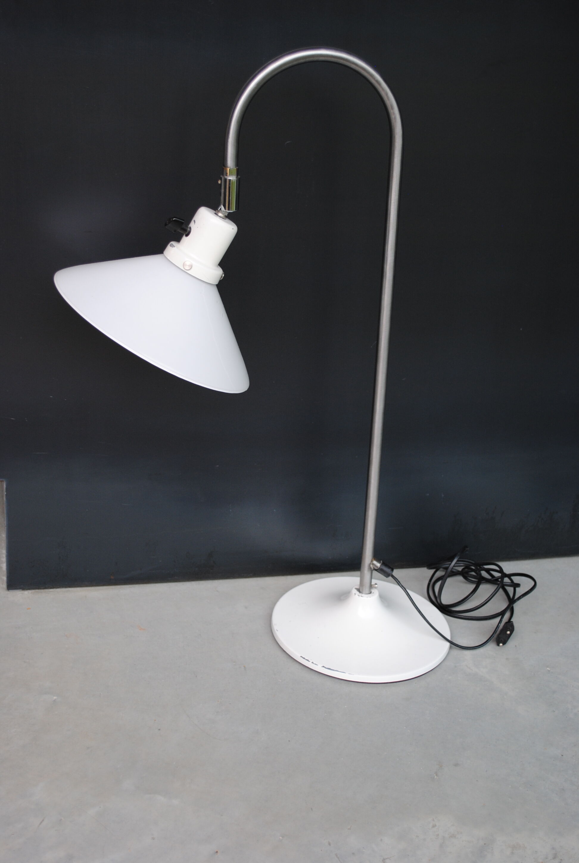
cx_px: 290
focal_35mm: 48
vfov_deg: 41.0
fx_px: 1152
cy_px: 432
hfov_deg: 28.2
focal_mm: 32
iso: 200
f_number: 4.8
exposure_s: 1/60
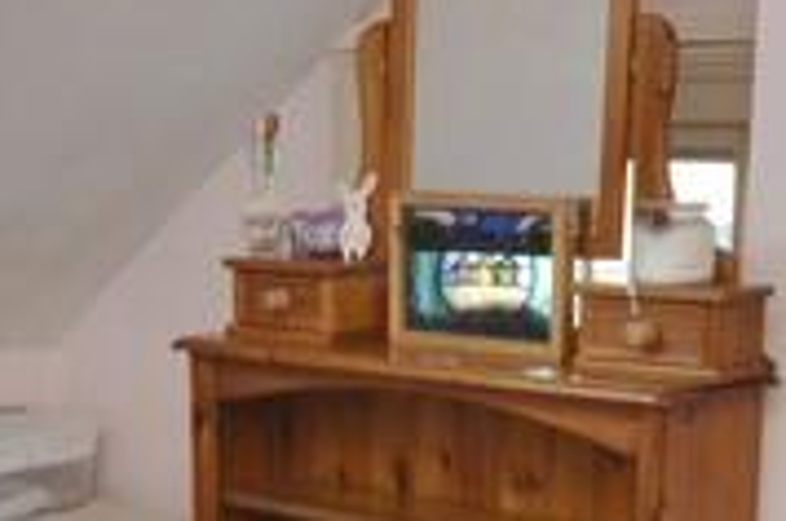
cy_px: 698
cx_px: 274
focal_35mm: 95
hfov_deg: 21.5
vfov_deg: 13.8
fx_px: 2068
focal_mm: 11
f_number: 5.6
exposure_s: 1/60
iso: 400
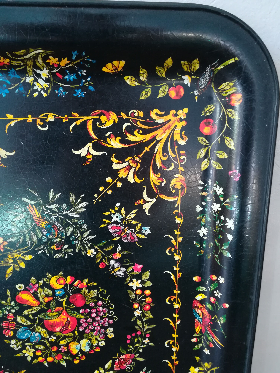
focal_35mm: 26
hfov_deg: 53.1
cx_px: 140
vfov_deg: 67.3
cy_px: 186
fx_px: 280
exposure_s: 1/25
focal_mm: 3.83
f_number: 2.2
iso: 400
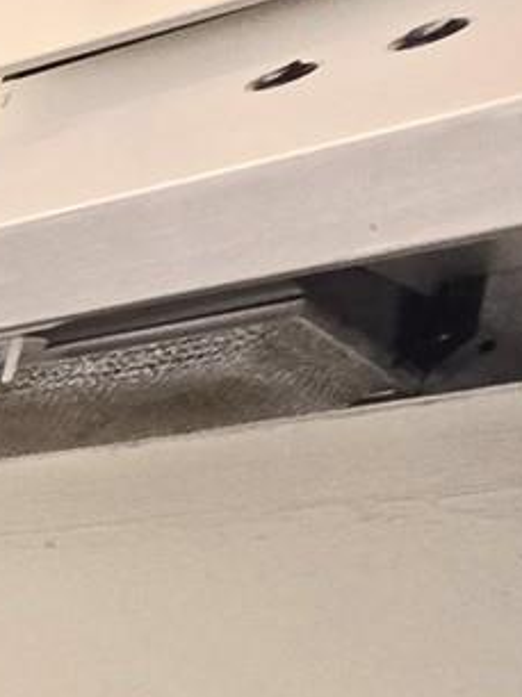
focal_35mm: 68
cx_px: -1235
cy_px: 1079
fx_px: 1369
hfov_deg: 10.0
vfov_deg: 22.7
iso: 100
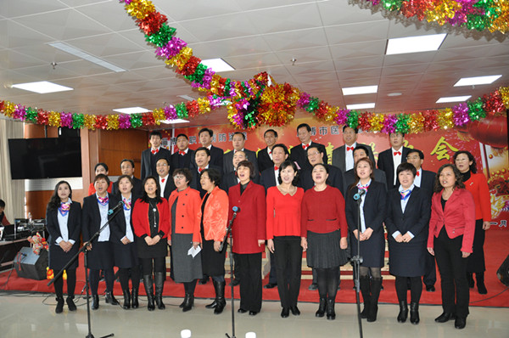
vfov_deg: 41.6
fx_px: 445
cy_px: 169
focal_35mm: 32
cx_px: 254
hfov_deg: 59.6
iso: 800
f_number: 3.8
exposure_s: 1/60
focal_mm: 21
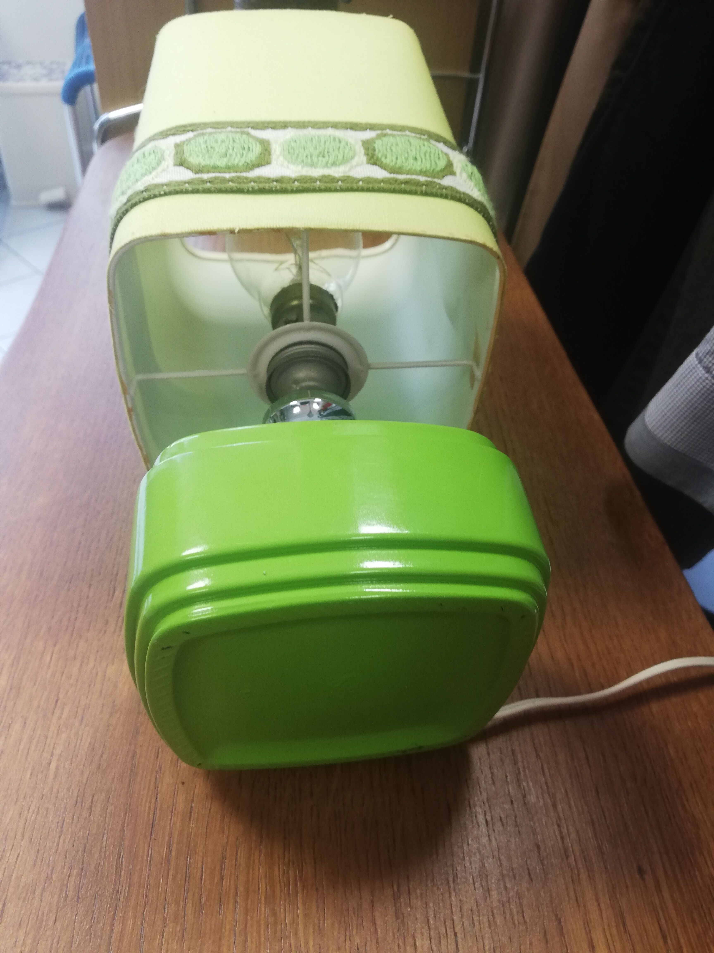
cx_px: 357
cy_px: 476
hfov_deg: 53.1
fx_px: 715
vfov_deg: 67.3
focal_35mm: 26
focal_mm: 3.81
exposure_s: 1/33.3
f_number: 2.2
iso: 160
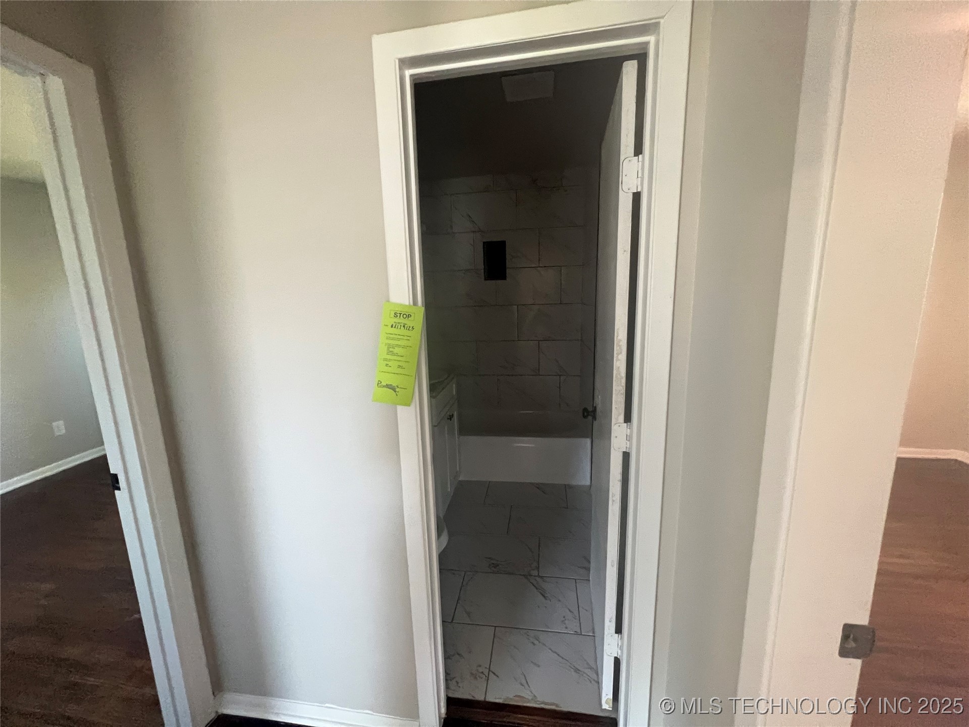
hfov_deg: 106.2
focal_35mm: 13
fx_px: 364
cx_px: 484
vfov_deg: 89.9
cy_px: 364
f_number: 1.8
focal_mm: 1.57
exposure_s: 1/60
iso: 500
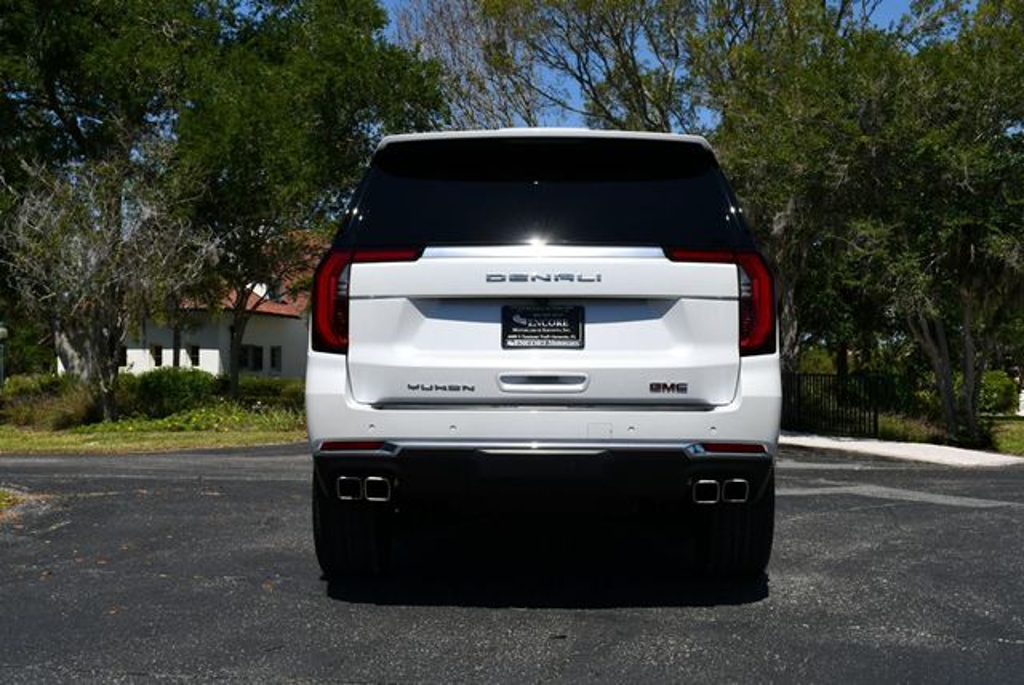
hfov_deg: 41.1
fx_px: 1367
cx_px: 512
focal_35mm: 48
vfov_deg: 28.1
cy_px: 342
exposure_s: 1/400
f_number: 10
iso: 100
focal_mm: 24
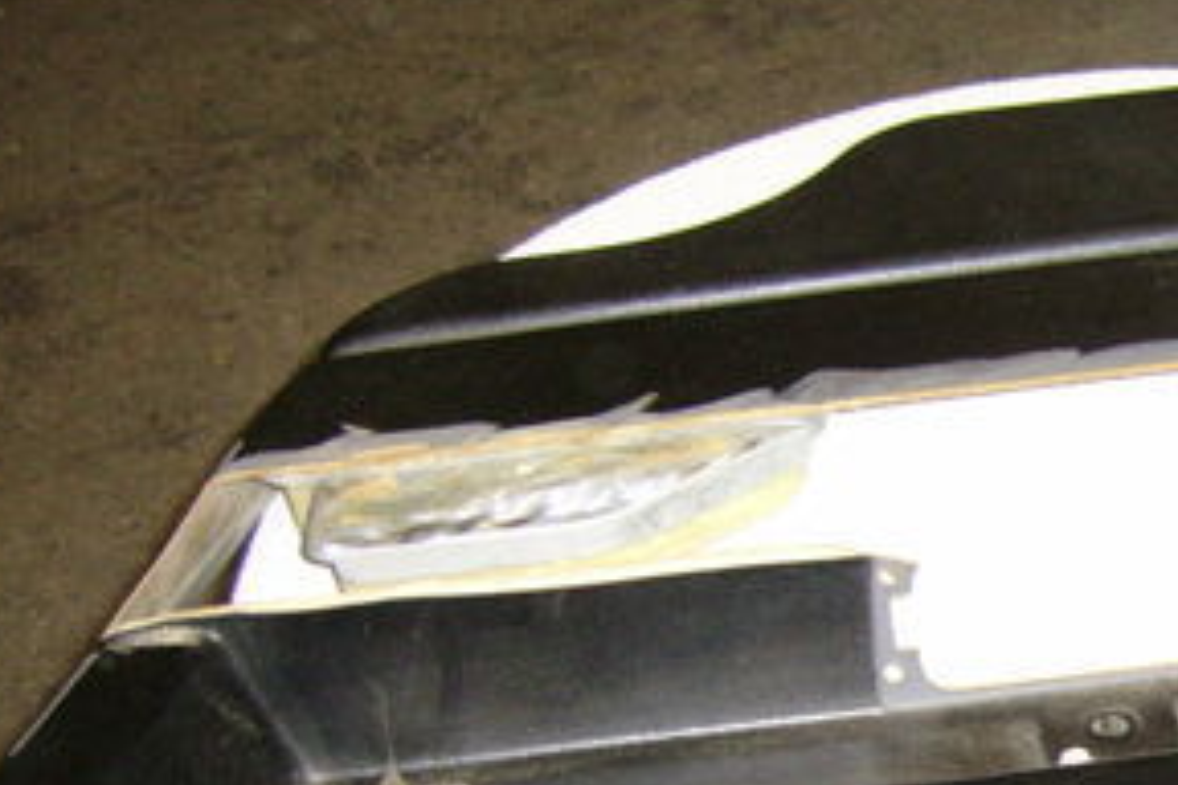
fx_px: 2650
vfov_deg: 16.6
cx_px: 1248
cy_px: 724
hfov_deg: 23.7
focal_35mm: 81
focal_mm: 5.95
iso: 218
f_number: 2.8
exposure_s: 1/30
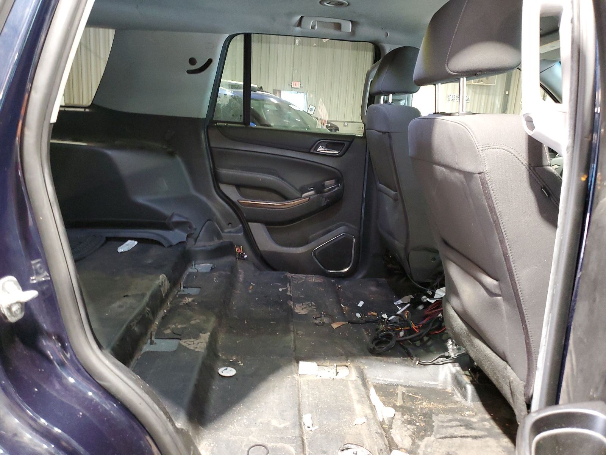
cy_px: 228
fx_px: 455
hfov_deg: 67.3
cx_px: 303
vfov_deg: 53.1
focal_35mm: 26
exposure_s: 1/15
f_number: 1.5
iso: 284
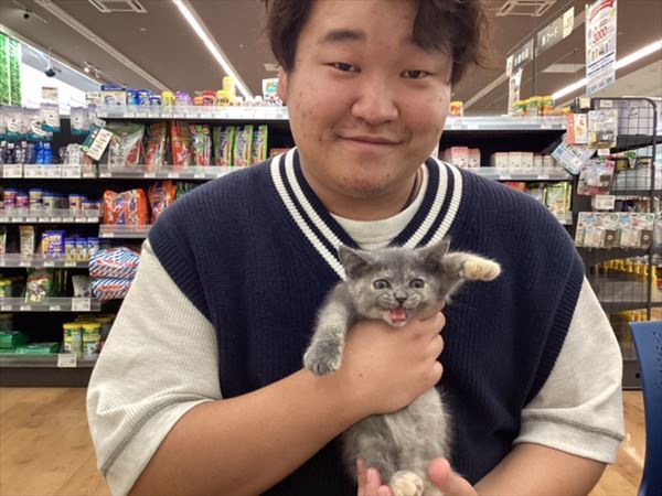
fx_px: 593
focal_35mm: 31
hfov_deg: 58.4
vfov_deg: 45.4
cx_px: 331
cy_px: 248
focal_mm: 3.3
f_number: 2.4
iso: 320
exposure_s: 1/50
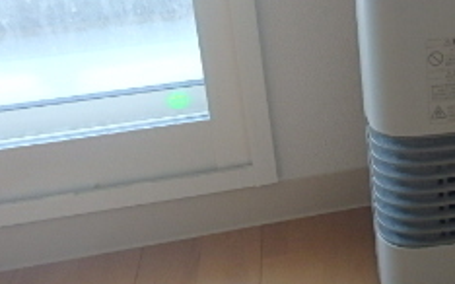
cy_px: -45
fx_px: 756
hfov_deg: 29.7
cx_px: 517
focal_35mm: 61
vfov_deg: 20.1
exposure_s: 1/30
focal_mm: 3.7
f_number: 3.5
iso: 250
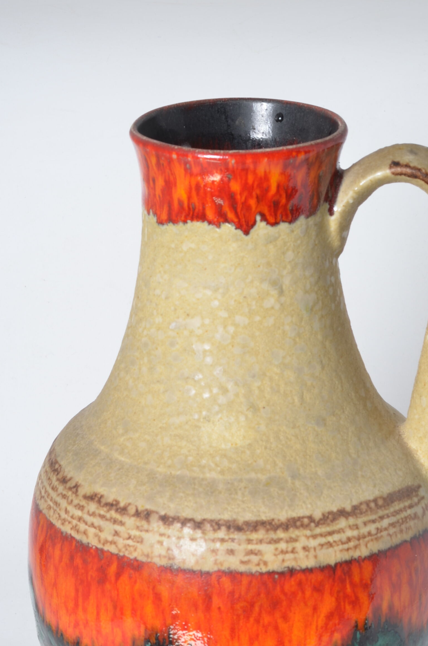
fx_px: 2150
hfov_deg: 11.4
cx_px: 279
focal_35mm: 120
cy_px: 445
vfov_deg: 17.0
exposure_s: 1/125
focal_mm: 50
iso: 100
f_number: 11
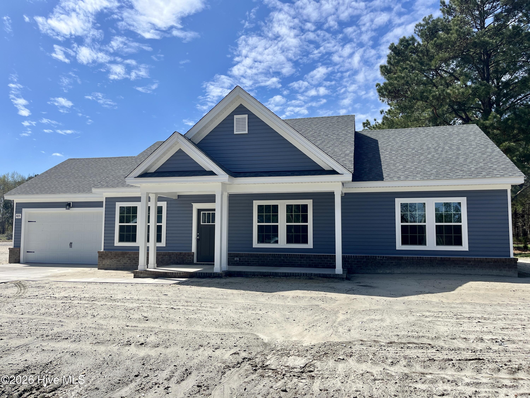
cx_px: 265
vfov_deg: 53.1
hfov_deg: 67.3
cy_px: 199
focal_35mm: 26
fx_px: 398
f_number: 1.6
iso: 50
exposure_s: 1/5319
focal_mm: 5.1
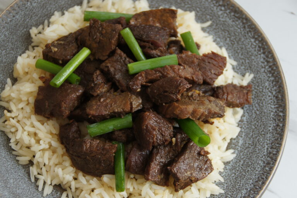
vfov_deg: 15.2
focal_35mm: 90
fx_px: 742
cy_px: 99
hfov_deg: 22.6
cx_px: 148
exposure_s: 1/30
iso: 100
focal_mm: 60
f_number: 5
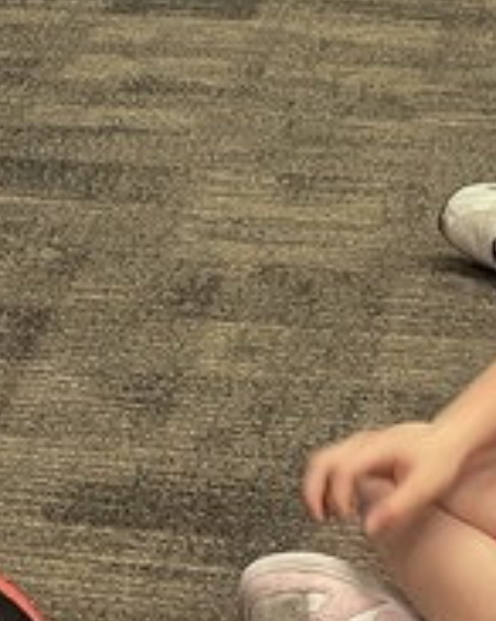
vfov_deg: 13.4
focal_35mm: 142
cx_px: -14
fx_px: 2610
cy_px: -14
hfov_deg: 10.7
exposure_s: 1/60
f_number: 1.6
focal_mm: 4.2
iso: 320
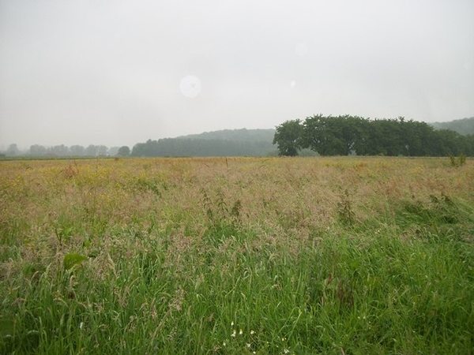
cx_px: 237
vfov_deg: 44.2
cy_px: 178
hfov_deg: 56.8
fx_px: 438
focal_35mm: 32
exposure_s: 1/200
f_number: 2.9
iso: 80
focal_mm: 5.7
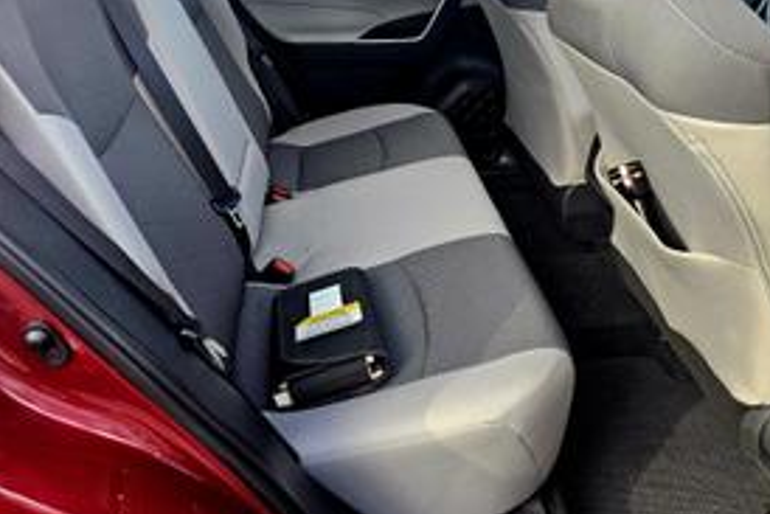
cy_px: 146
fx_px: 706
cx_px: 393
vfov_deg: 39.2
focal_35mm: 33
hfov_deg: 57.2
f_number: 1.7
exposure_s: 1/120
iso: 80
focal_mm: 6.3
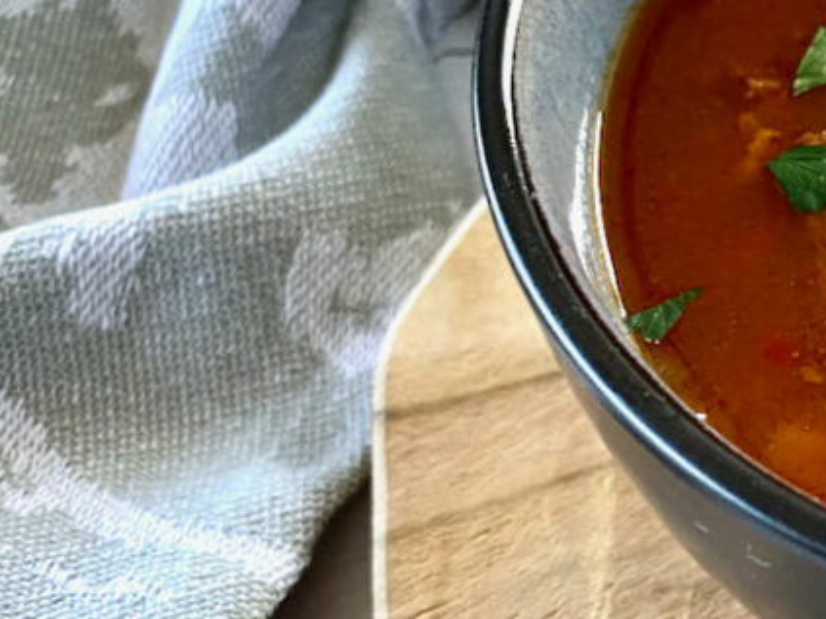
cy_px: 195
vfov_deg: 20.3
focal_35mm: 72
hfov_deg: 23.5
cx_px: 1113
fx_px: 1718
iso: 125
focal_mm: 4.25
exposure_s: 1/69
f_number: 1.8
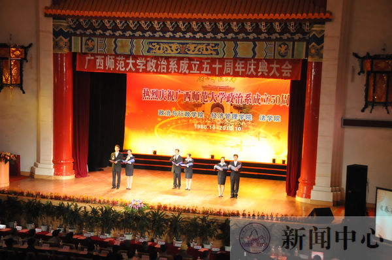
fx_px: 587
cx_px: 196
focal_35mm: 54
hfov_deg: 36.9
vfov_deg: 25.0
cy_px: 130
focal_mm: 36
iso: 1600
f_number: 4.2
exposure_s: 1/125
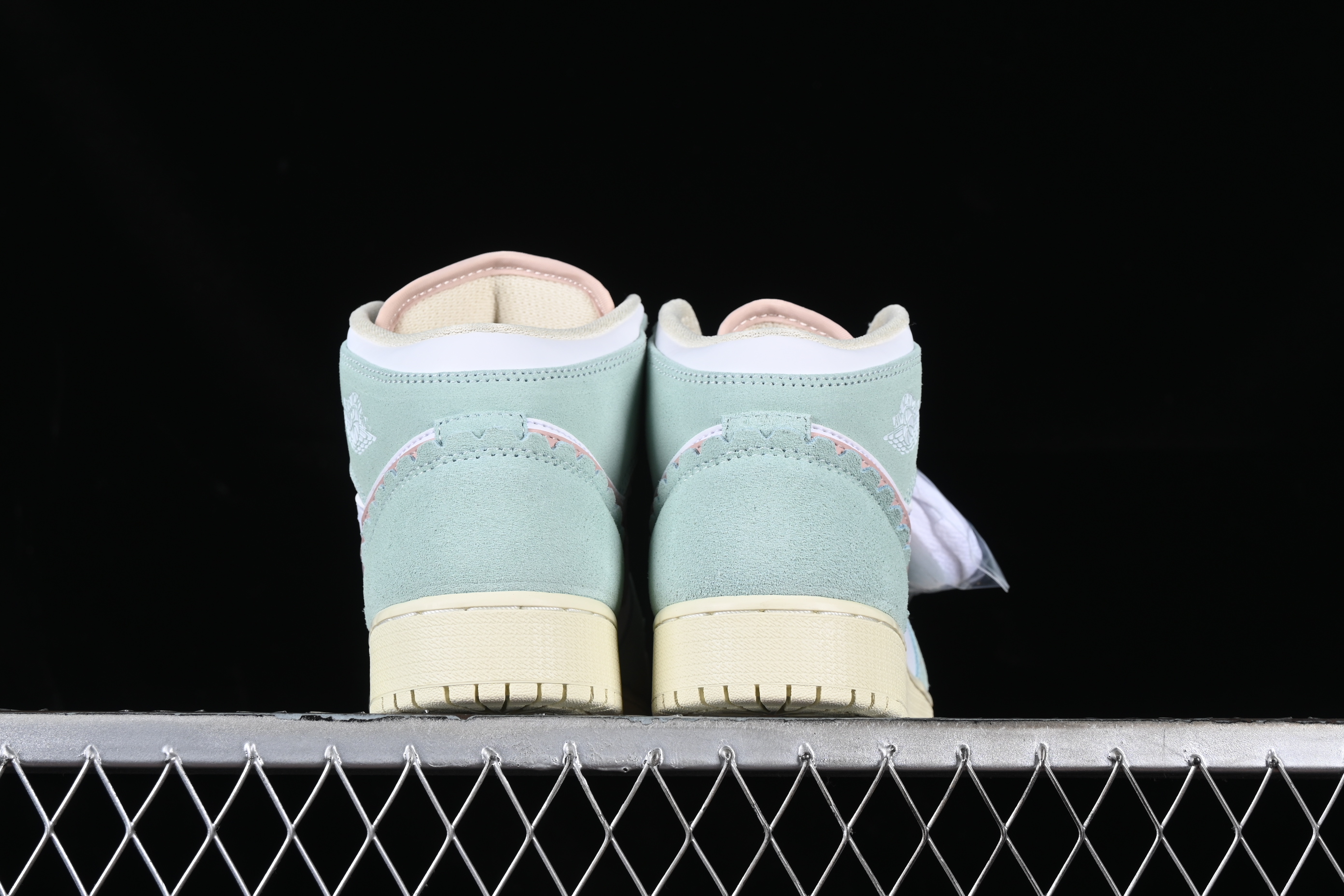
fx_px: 2800
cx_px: 672
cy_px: 448
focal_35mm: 75
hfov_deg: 27.0
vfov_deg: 18.2
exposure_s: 1/80
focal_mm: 50
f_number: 8
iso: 160
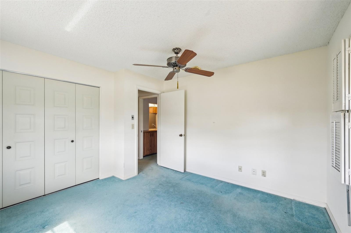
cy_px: 116
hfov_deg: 104.3
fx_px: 136
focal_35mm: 14
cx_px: 176
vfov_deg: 81.1
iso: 400
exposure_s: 1/40
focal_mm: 14
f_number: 8
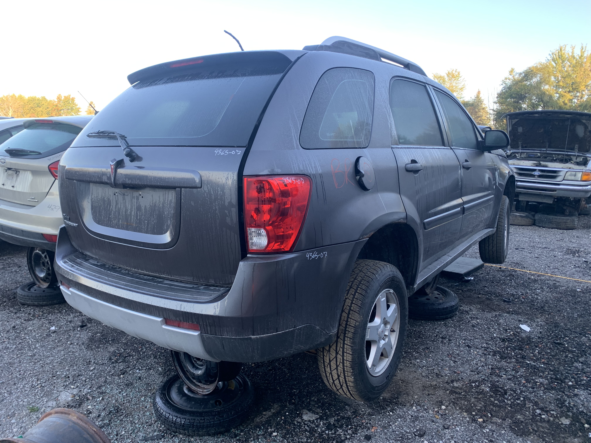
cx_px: 296
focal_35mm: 26
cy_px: 222
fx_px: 444
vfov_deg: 53.1
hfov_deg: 67.3
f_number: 1.8
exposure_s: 1/122
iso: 32
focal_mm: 4.25
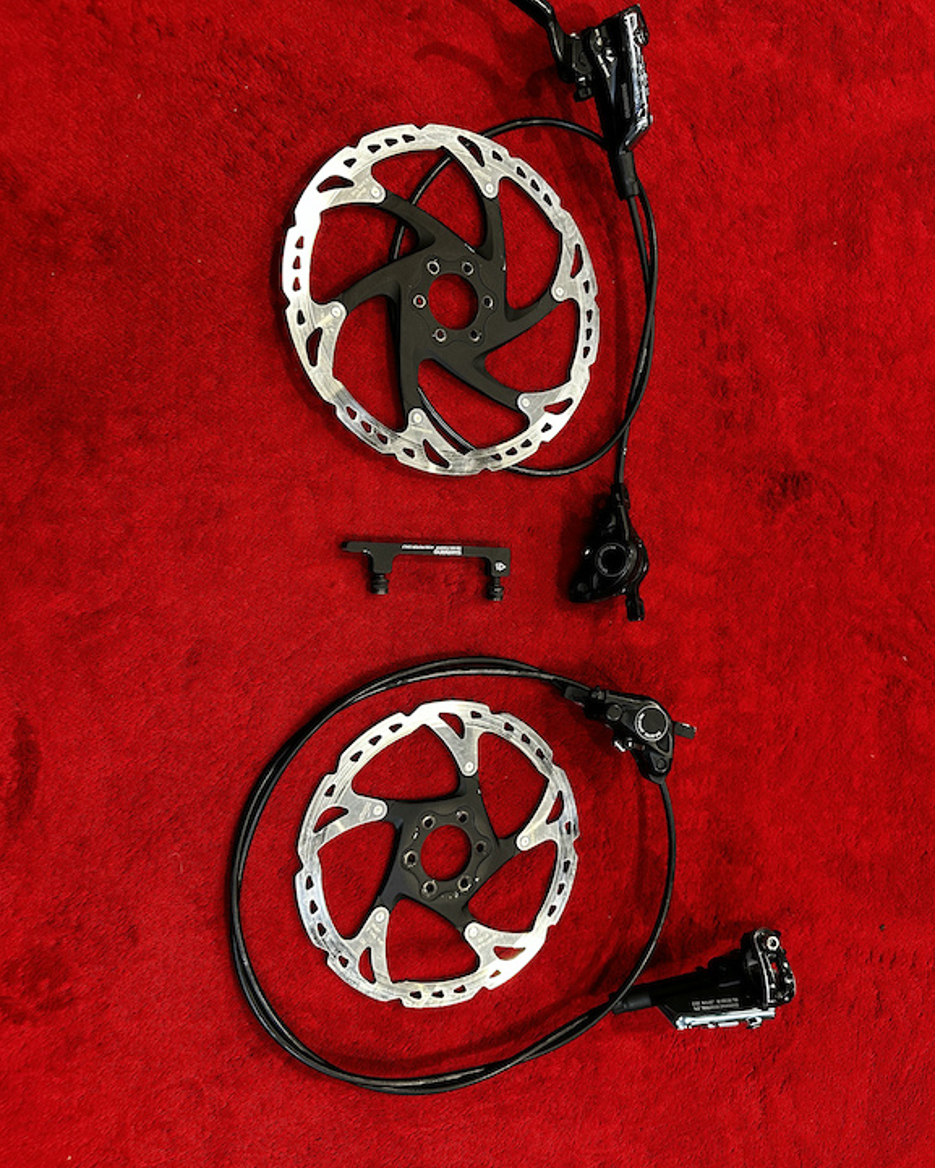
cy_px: 578
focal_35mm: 26
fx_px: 899
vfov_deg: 66.0
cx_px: 462
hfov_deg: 54.9
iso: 250
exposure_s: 1/100
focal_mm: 6.86
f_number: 1.78
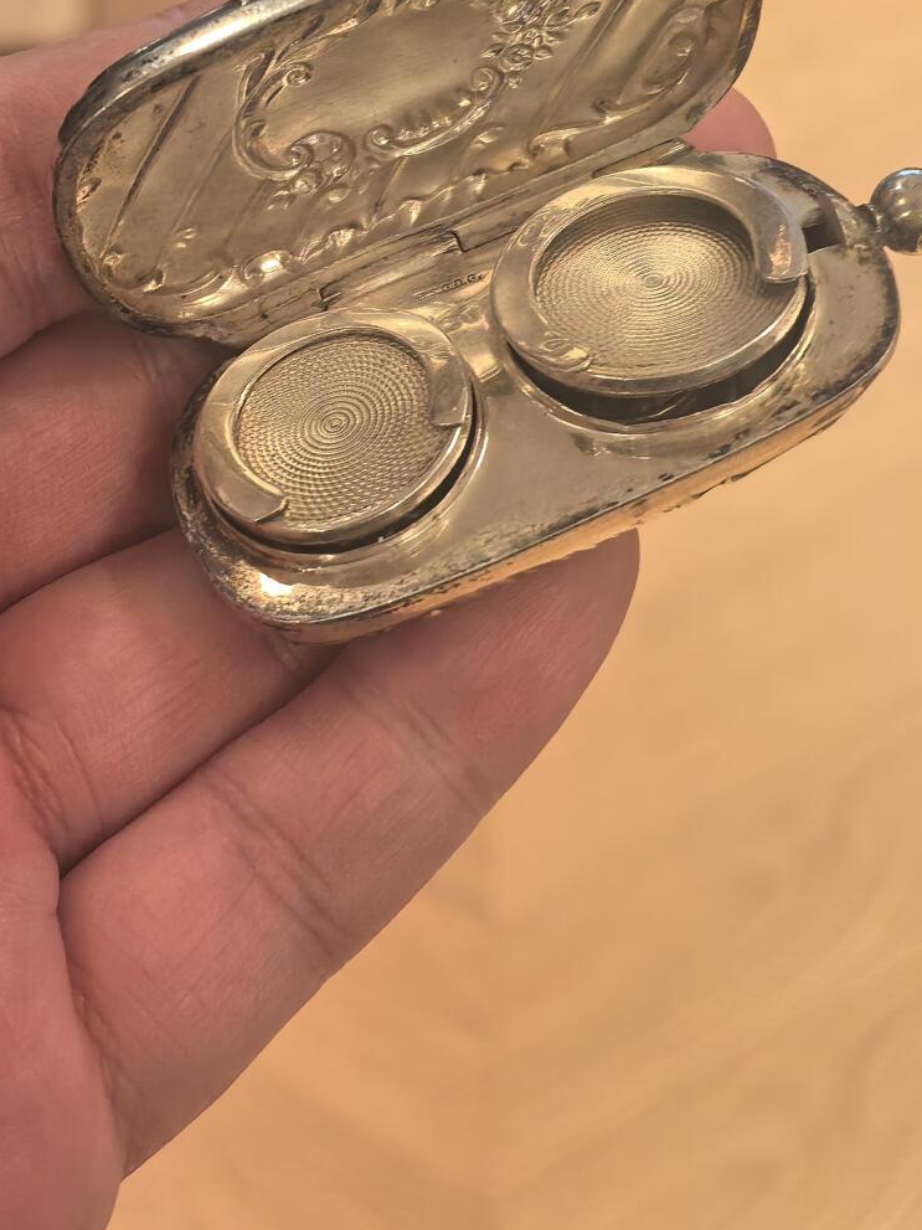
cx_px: 503
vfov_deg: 27.5
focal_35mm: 69
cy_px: 220
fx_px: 2451
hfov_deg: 21.3
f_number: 2
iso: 200
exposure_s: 1/50
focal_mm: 5.75
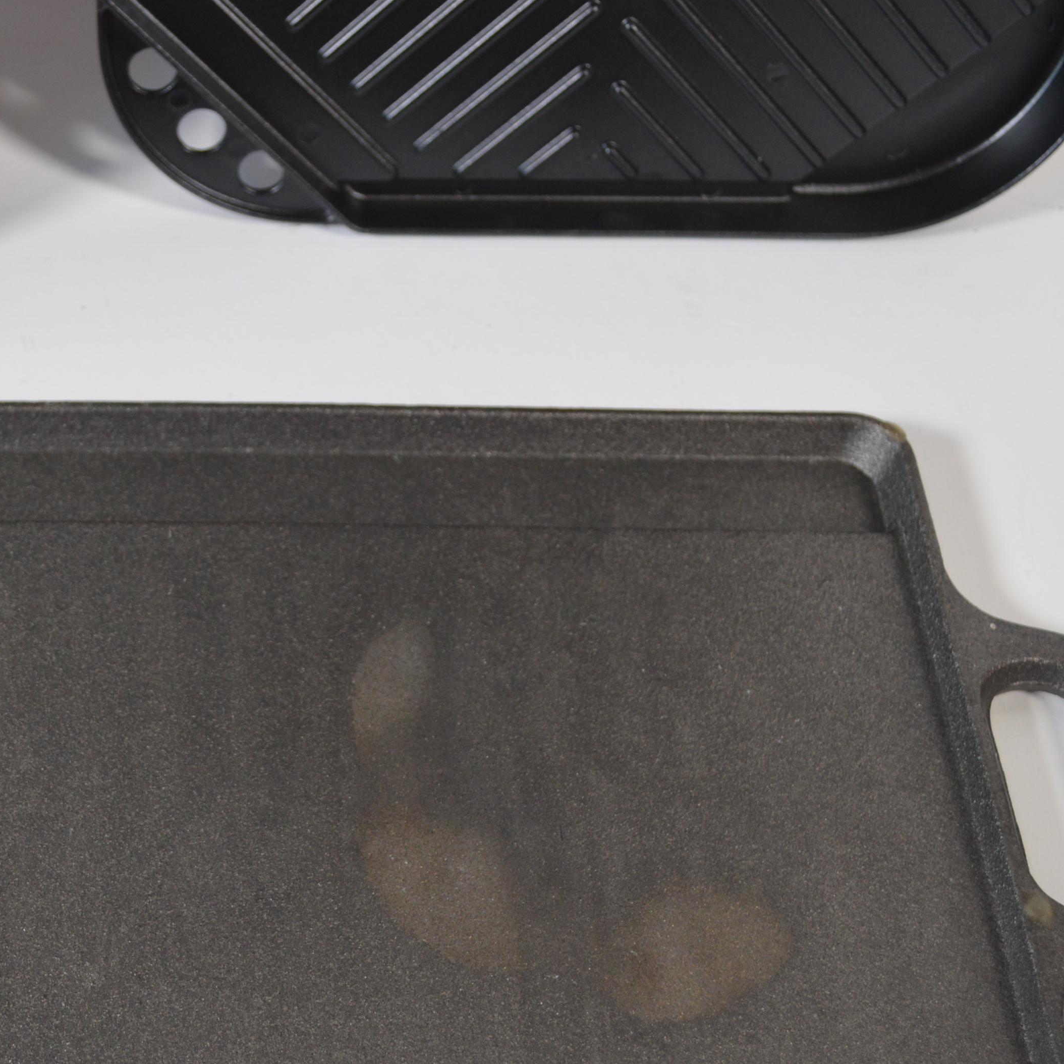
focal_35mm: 66
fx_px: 2295
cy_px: 696
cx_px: 71
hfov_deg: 25.2
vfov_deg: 26.0
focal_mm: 24
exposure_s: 1/80
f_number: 4.5
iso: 400
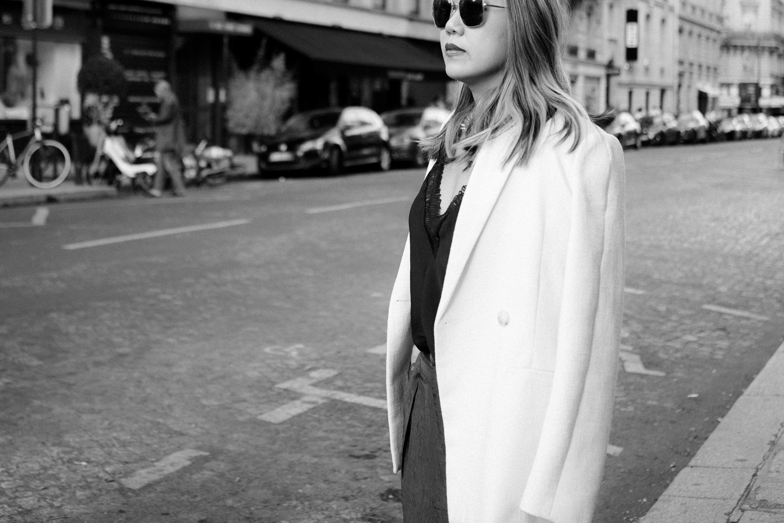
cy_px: 99
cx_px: 390
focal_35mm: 53
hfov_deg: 37.5
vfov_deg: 25.1
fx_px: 1154
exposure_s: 1/200
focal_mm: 35
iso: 100
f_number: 2.8
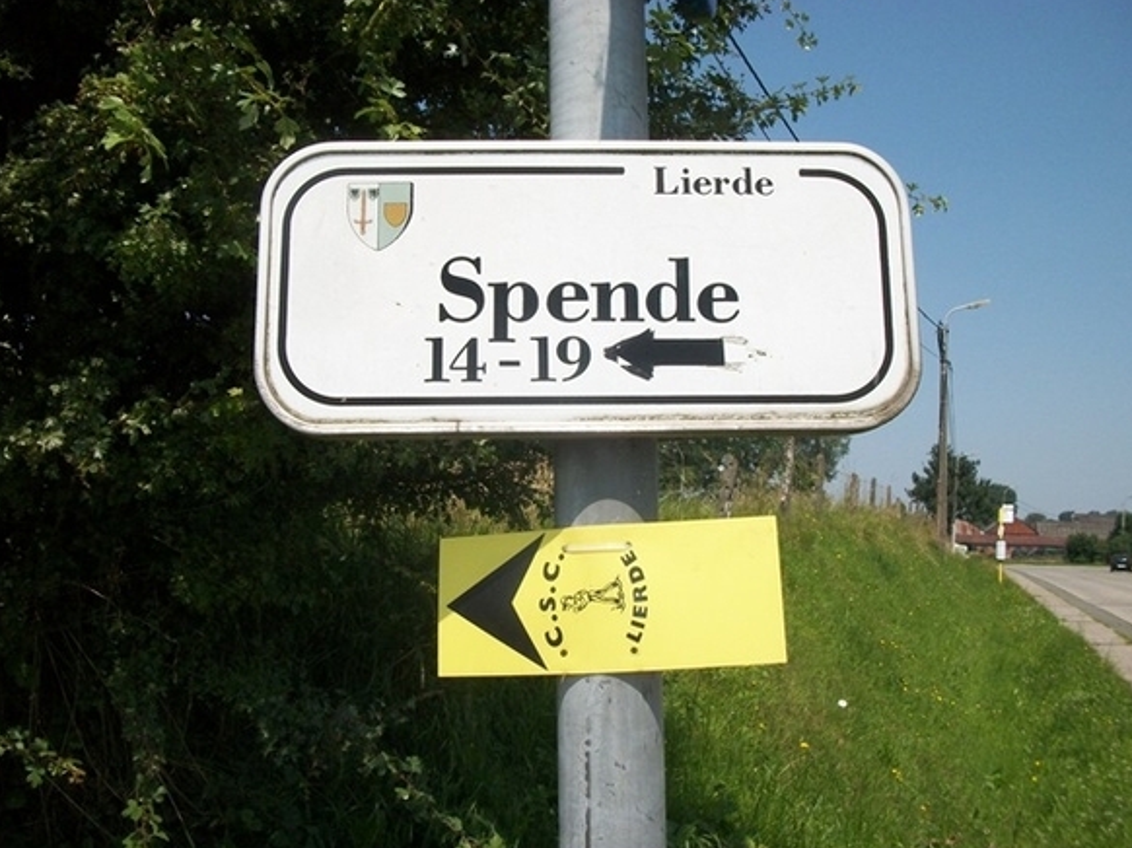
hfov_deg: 55.4
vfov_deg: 42.9
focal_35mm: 33
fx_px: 1079
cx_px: 558
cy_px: 418
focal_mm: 5.7
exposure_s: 1/500
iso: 200
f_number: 8.8
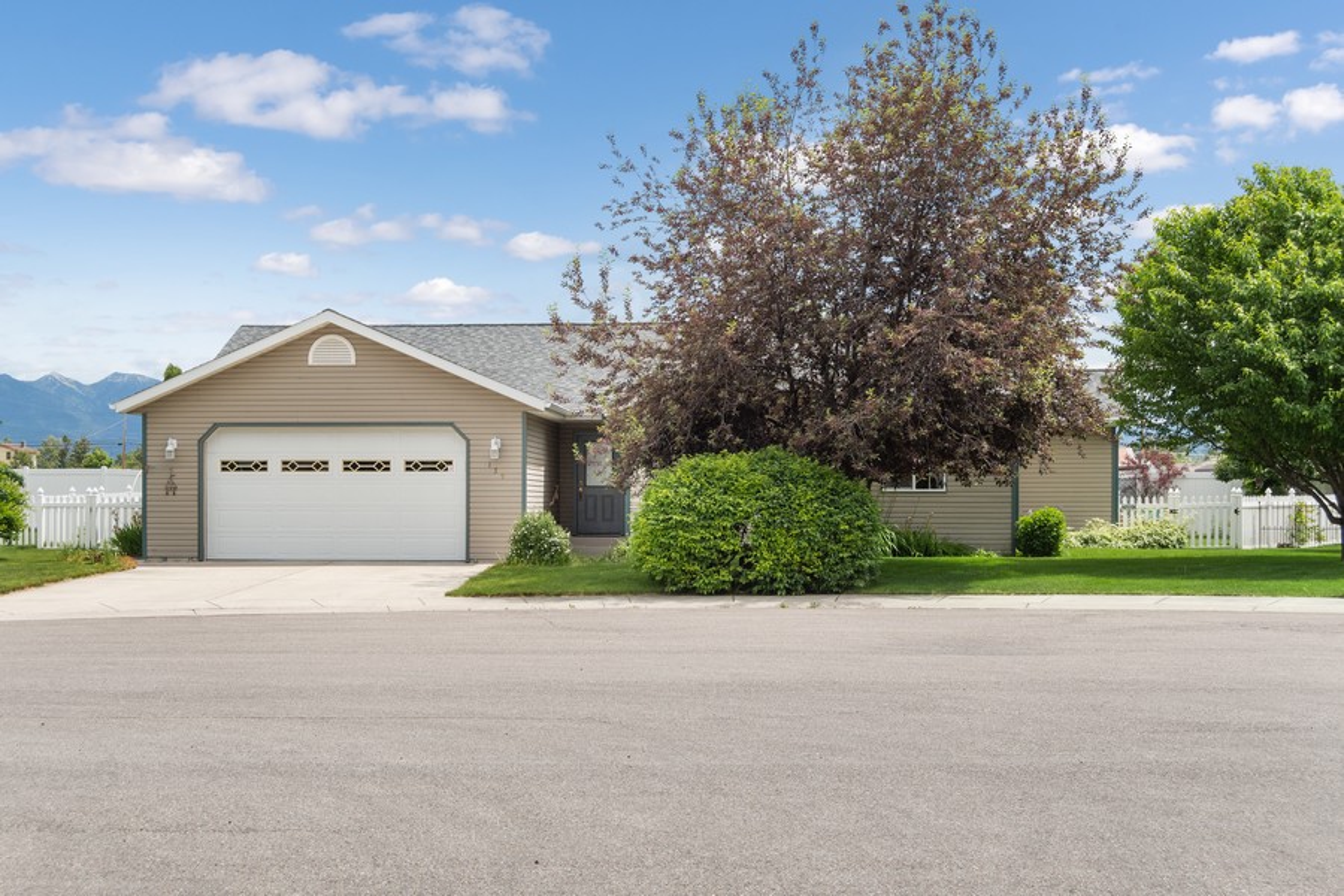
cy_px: 448
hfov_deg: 38.9
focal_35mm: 51
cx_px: 672
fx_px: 1904
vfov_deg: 26.5
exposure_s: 1/1000
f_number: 6.3
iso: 200
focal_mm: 34
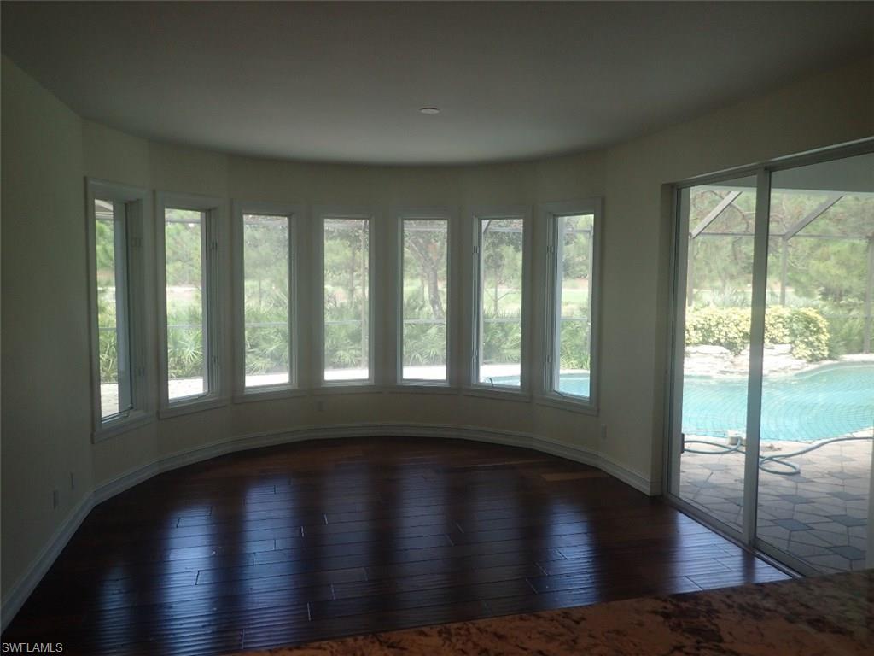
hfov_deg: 69.4
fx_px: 631
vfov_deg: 54.9
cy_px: 328
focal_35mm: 25
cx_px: 437
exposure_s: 1/60
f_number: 2
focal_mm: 4.5
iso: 100
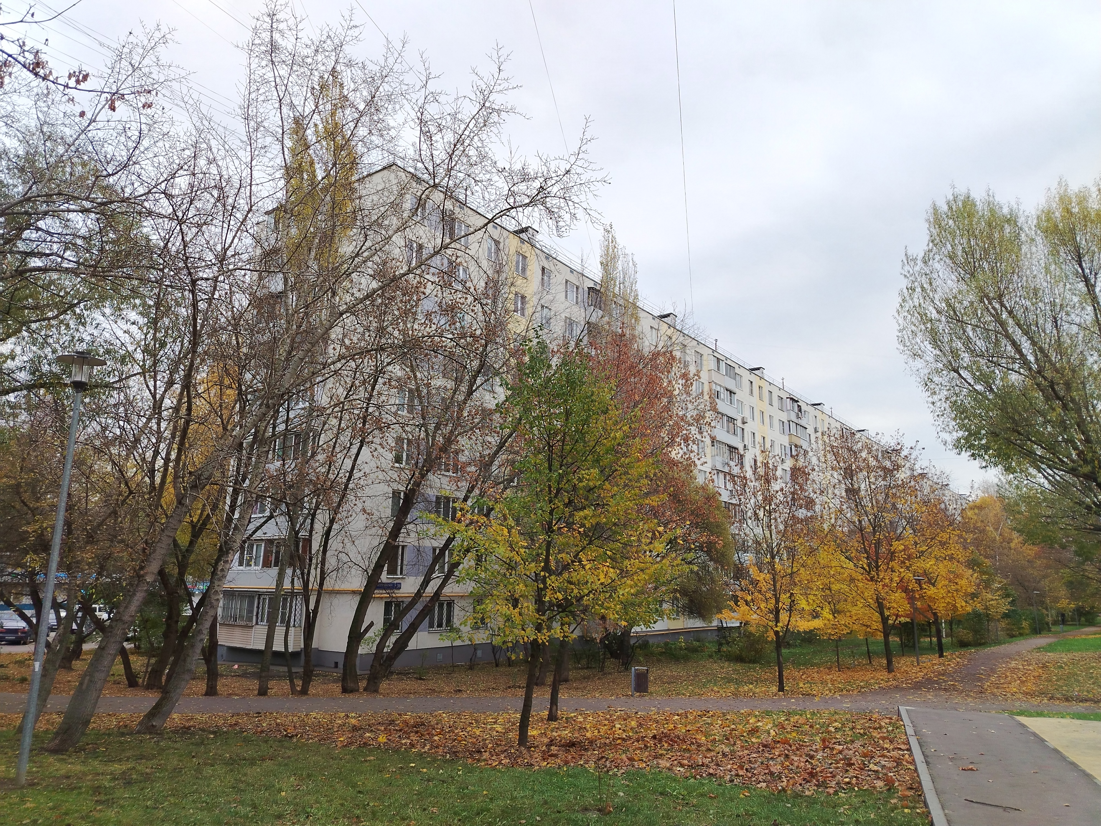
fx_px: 763
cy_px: 413
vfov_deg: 56.8
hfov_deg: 71.6
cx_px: 550
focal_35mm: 24
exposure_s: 1/208
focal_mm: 5.25
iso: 100
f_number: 1.75
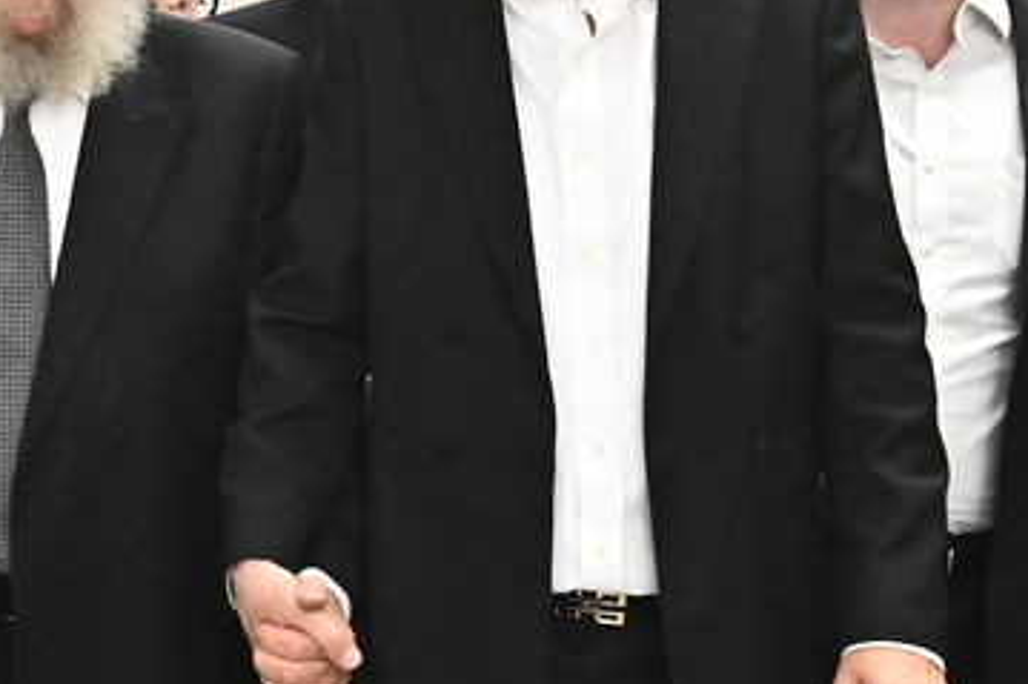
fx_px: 3339
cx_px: 89
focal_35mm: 117
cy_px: 272
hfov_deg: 17.2
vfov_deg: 11.7
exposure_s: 1/250
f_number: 6.3
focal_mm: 30
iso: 3200
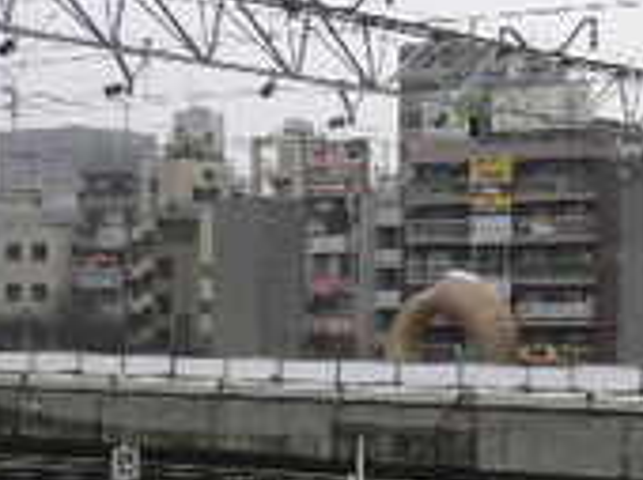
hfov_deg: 18.7
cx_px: 594
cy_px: 297
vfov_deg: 14.3
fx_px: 1911
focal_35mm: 103
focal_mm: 5.8
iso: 100
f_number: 2.8
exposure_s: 1/400
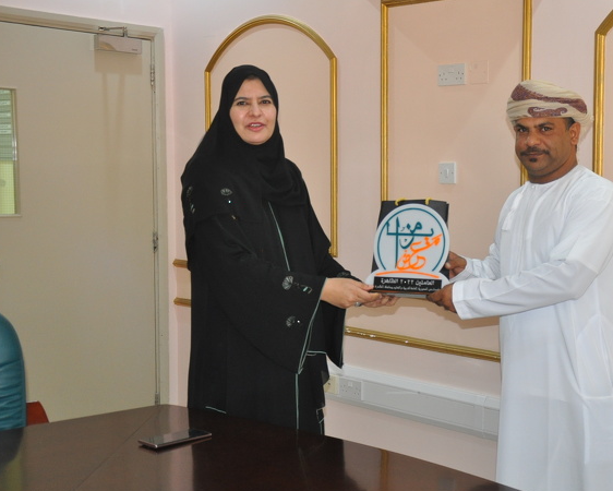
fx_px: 1016
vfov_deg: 27.1
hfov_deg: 33.2
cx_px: 421
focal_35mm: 56
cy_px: 236
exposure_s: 1/60
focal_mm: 28
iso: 800
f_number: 4
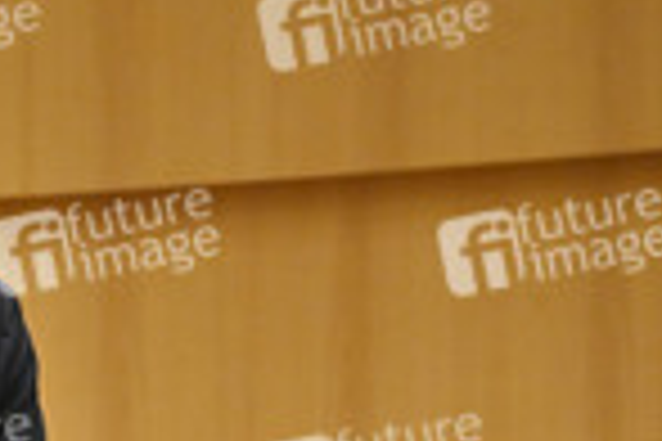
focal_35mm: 1839
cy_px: 580
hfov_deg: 1.1
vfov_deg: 0.7
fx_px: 33815
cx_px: -18
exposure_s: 1/640
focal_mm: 600
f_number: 6.3
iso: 4000
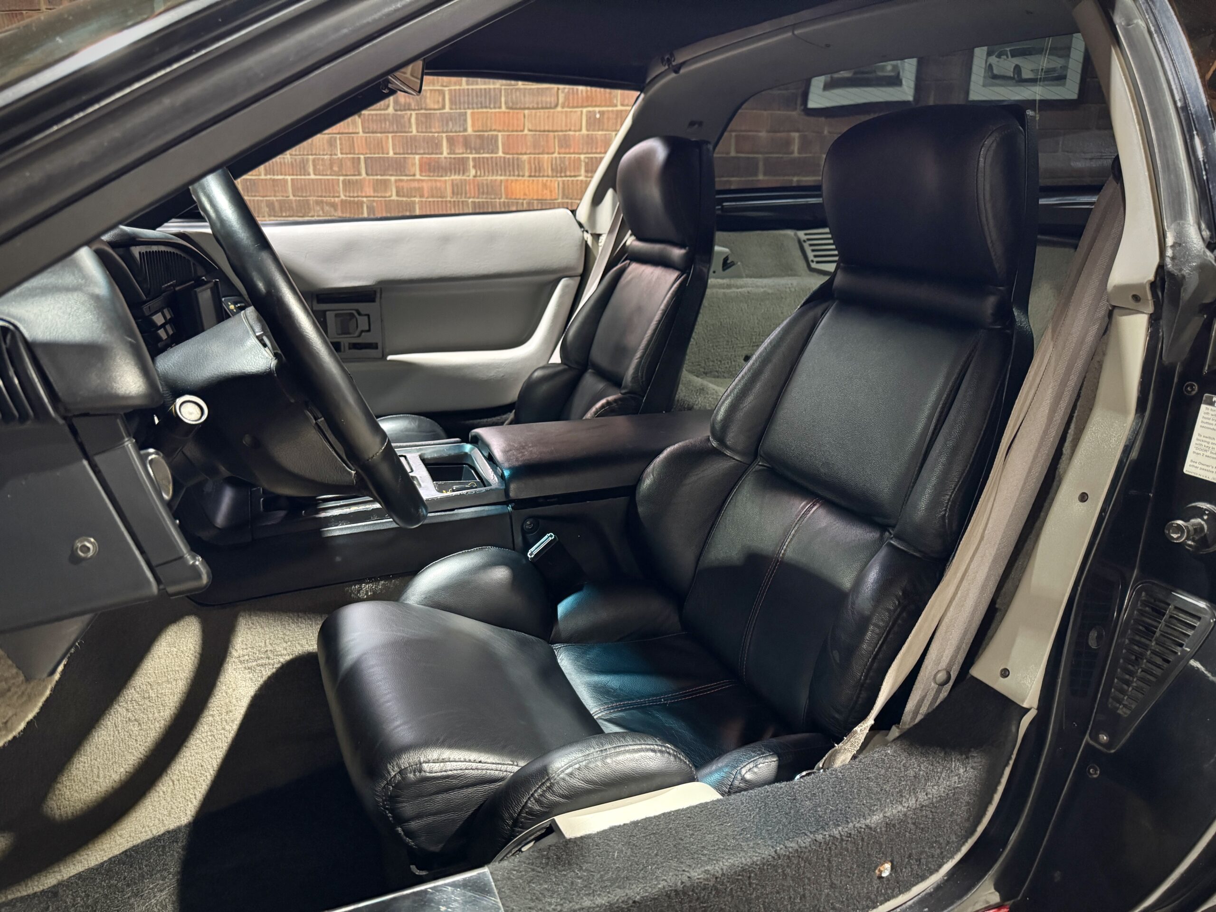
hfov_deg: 71.6
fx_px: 843
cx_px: 608
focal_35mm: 24
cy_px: 456
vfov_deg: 56.8
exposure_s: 1/33
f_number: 1.78
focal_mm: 6.76
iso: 1000
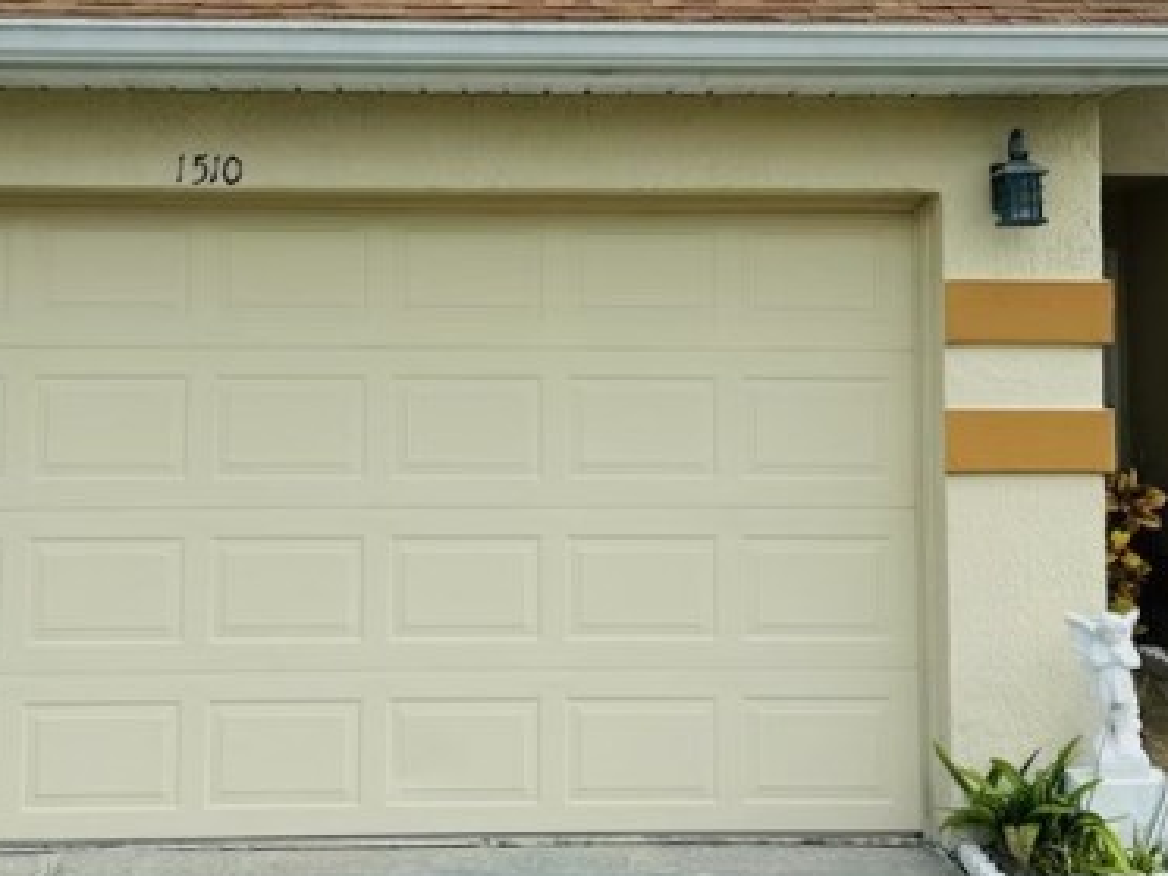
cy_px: 232
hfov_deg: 29.4
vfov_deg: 22.1
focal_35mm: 66
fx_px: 2227
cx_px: 587
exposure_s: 1/2506
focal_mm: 6.76
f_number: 1.78
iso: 80
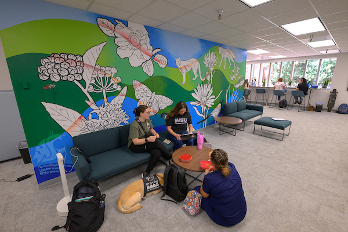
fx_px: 155
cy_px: 116
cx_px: 174
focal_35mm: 16
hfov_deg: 96.7
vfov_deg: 73.7
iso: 1000
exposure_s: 1/160
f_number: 4.5
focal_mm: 16
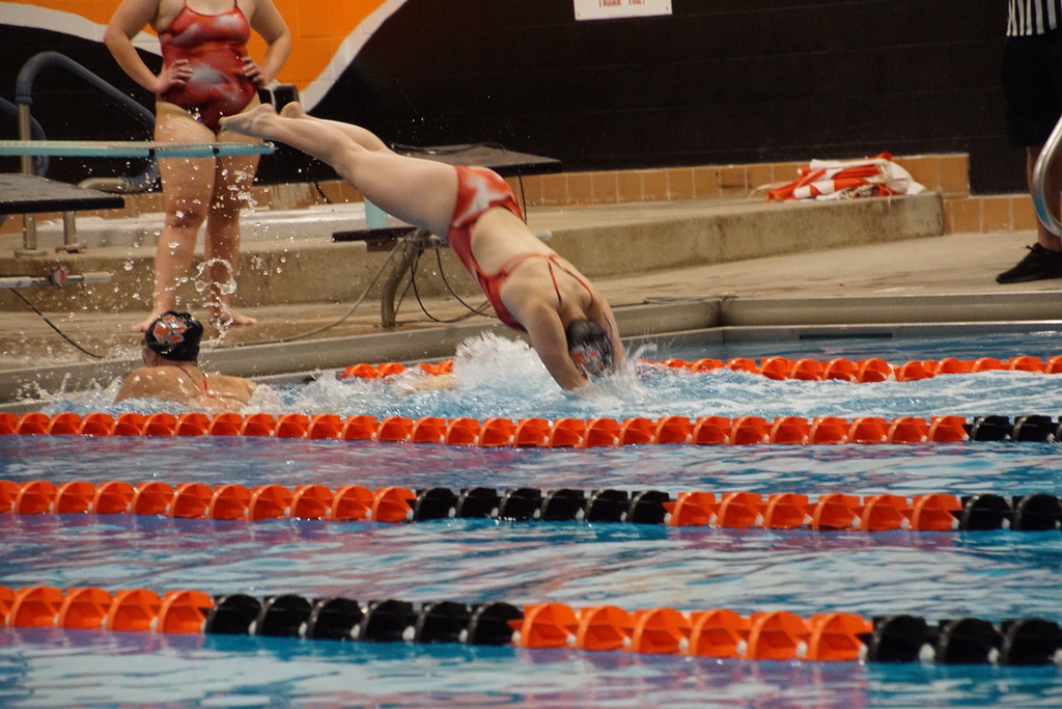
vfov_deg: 6.5
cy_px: 354
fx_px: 6195
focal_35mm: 210
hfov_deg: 9.8
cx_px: 531
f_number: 6.3
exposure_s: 1/200
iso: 3200
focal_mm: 140
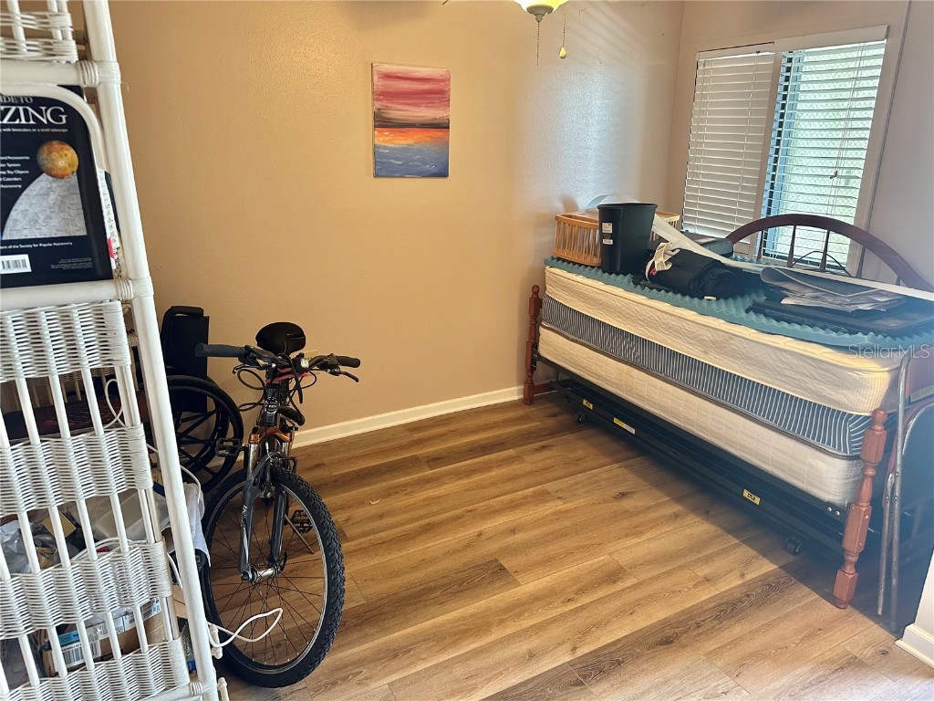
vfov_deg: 56.8
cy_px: 350
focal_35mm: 24
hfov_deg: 71.6
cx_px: 467
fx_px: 648
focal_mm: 6.86
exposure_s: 1/60
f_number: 1.78
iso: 320
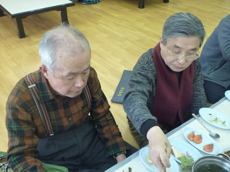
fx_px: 233
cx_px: 115
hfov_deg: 52.6
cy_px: 86
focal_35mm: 35
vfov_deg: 40.7
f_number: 2.8
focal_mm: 4.4
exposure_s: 1/30
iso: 400
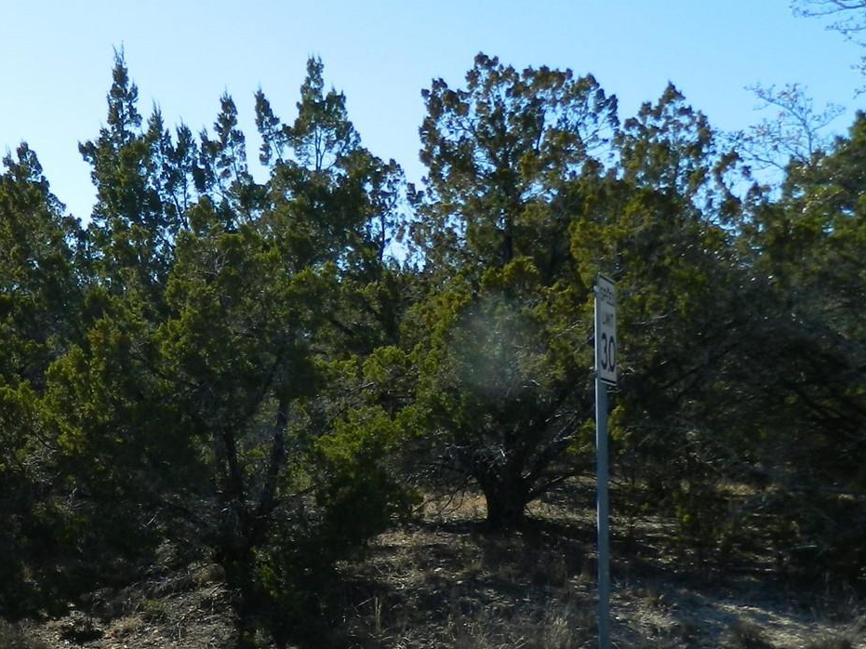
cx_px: 277
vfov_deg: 25.8
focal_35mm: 55
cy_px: 567
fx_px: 1376
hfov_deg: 34.6
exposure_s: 1/800
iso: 80
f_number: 3.1
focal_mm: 4.5
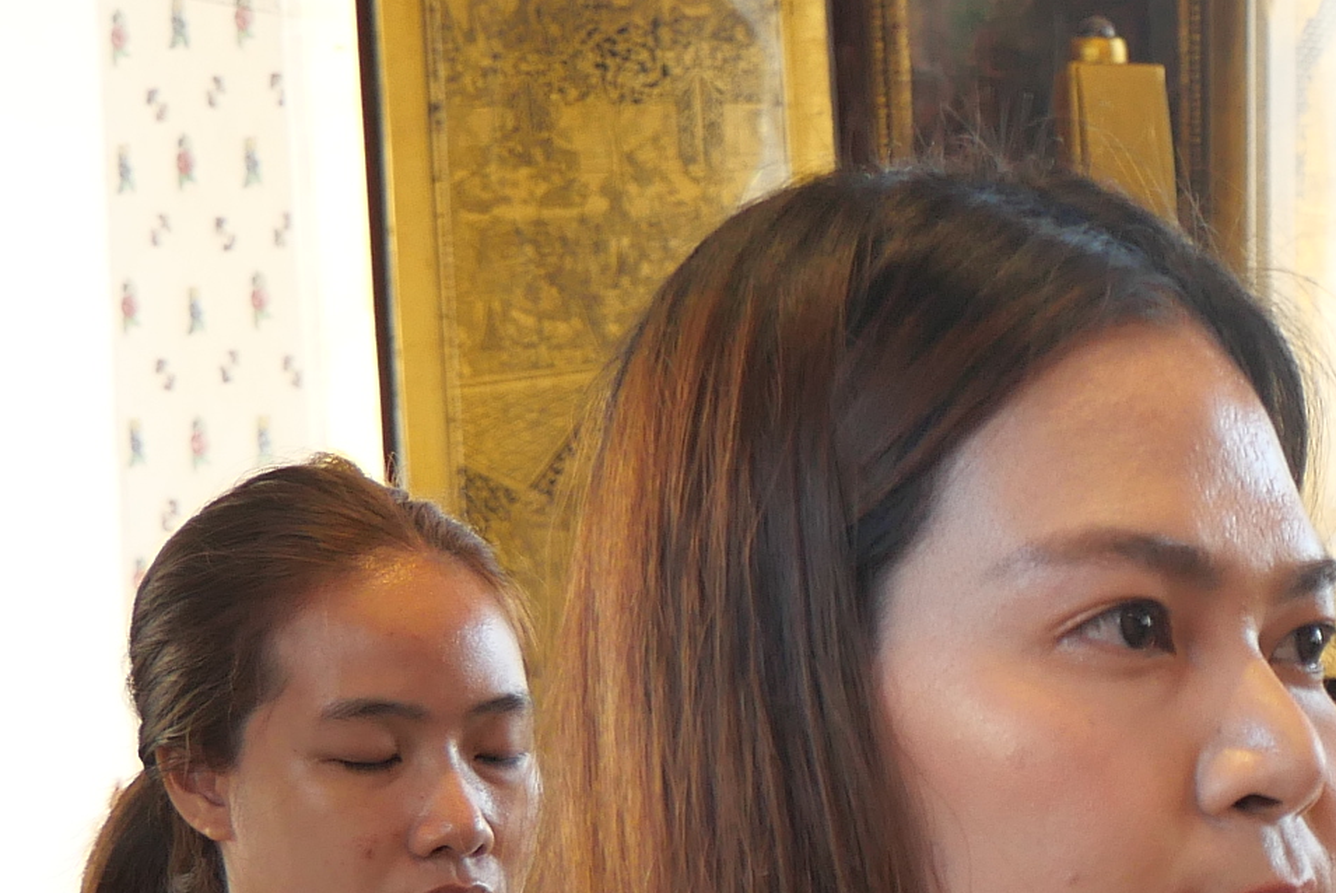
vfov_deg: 9.7
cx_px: 2062
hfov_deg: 14.0
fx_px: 5050
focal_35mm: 136
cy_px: 1470
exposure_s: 1/13
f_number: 3.8
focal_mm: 17
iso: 200
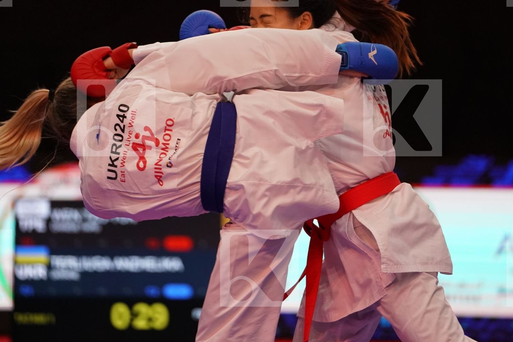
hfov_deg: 8.0
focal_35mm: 258
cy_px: 118
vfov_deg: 5.3
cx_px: 259
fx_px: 3676
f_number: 2.8
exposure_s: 1/1000
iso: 3200
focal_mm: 174
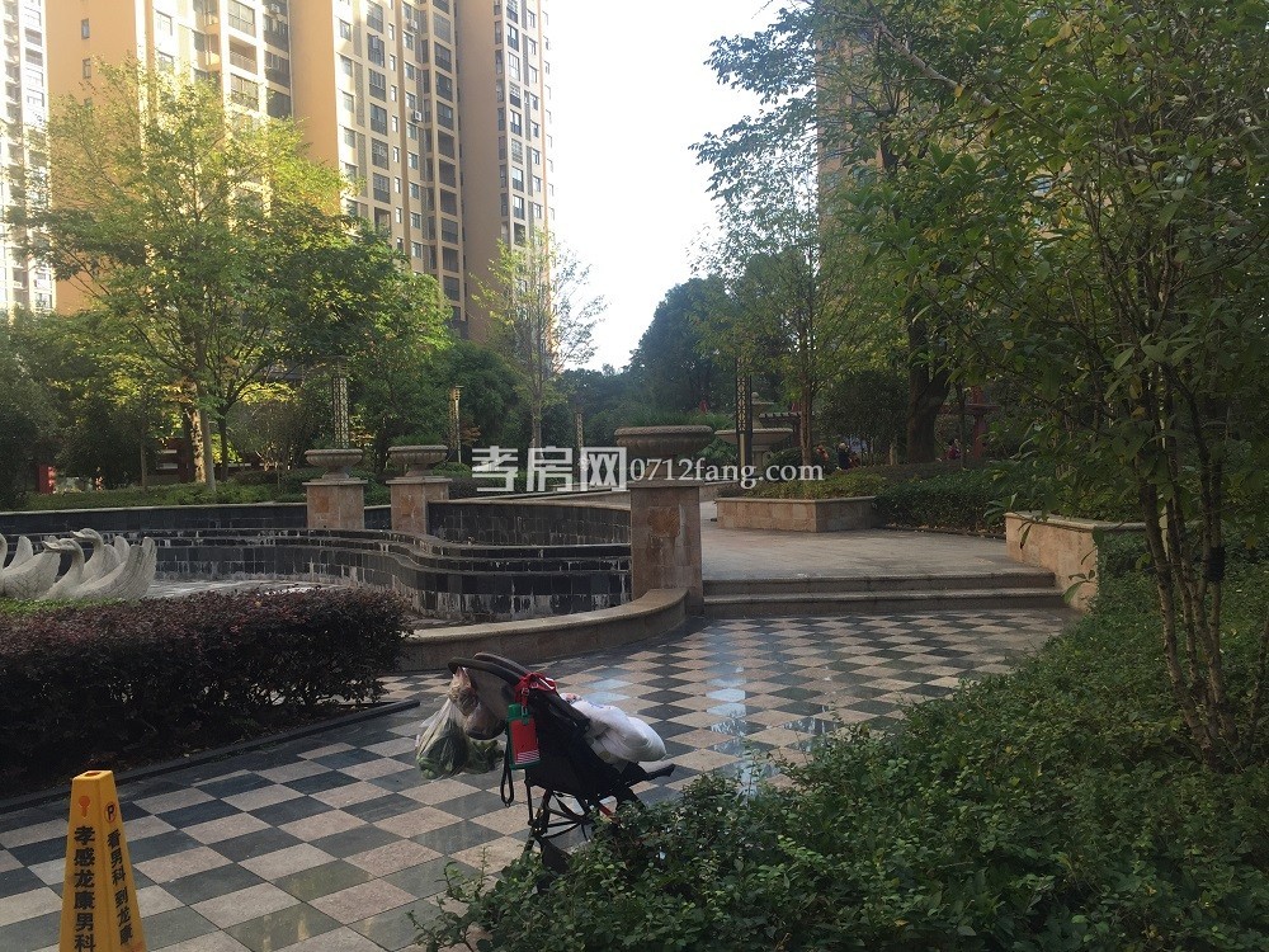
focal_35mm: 29
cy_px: 476
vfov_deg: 48.2
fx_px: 1063
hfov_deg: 61.7
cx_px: 634
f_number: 2.2
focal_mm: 4.15
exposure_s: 1/377
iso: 32
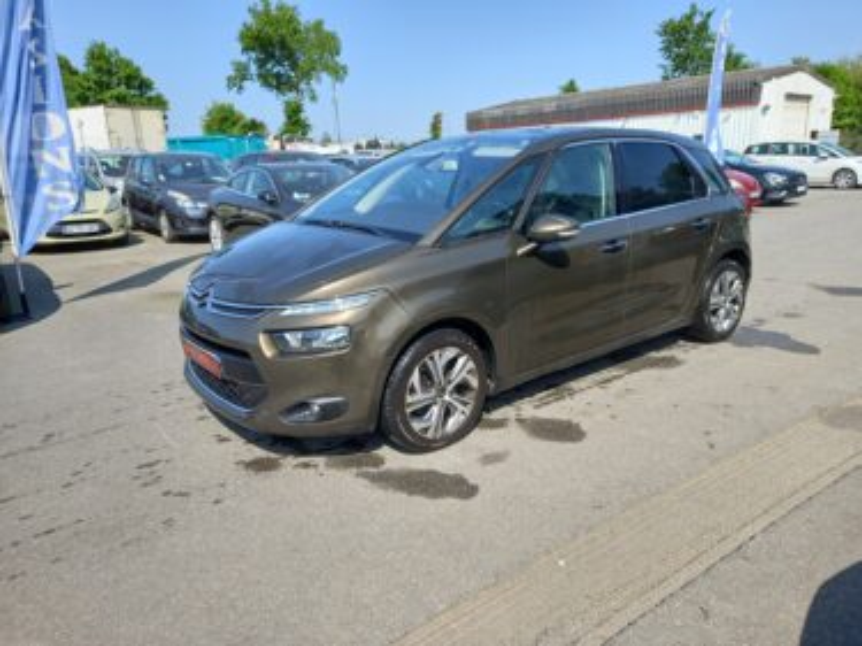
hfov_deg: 69.4
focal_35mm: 25
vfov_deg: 54.9
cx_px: 431
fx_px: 622
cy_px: 323
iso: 25
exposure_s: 1/401
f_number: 2
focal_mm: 4.6
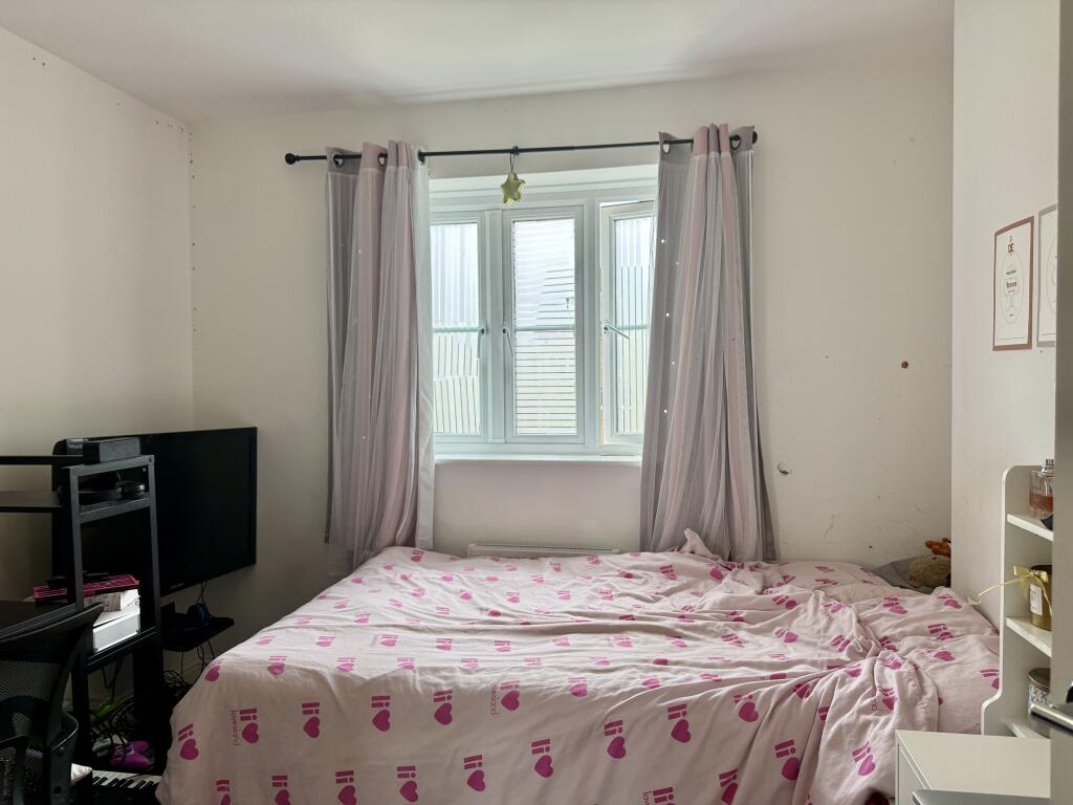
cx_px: 536
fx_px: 744
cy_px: 402
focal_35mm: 24
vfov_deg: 56.8
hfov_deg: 71.6
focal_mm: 6.76
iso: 100
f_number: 1.78
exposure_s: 1/269
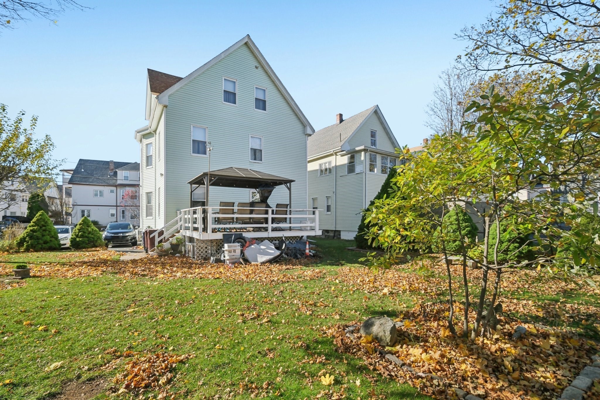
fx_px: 250
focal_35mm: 15
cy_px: 200
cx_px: 300
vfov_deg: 77.3
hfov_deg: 100.4
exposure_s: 1/800
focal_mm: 10
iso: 320
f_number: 5.6
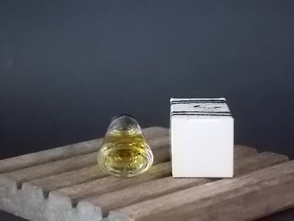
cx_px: 147
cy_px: 110
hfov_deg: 17.4
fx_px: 960
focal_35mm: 113
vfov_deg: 13.1
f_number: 6
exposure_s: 1/80
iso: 800
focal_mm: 20.1
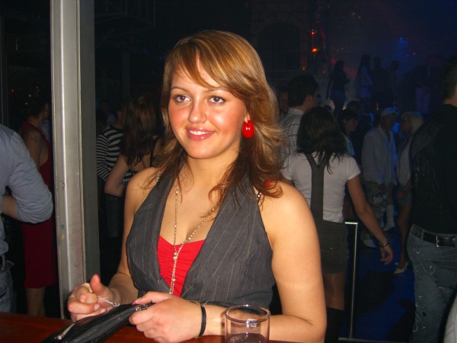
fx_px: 502
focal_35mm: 38
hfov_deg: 49.0
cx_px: 228
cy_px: 172
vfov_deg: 37.7
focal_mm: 7.9
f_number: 2.8
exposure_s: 1/60
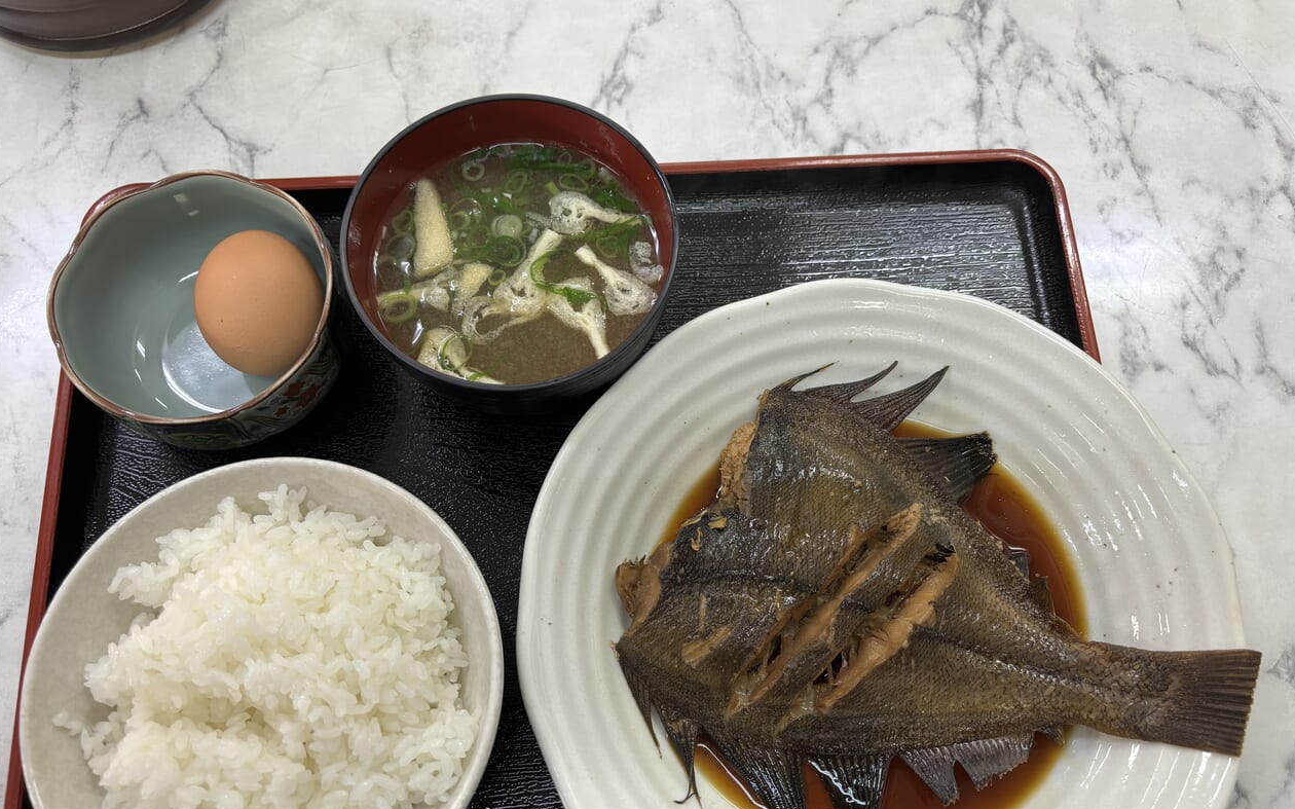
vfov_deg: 44.4
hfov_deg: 66.5
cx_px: 652
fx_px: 988
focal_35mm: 28
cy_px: 461
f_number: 1.6
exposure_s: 1/120
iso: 100
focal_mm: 5.96
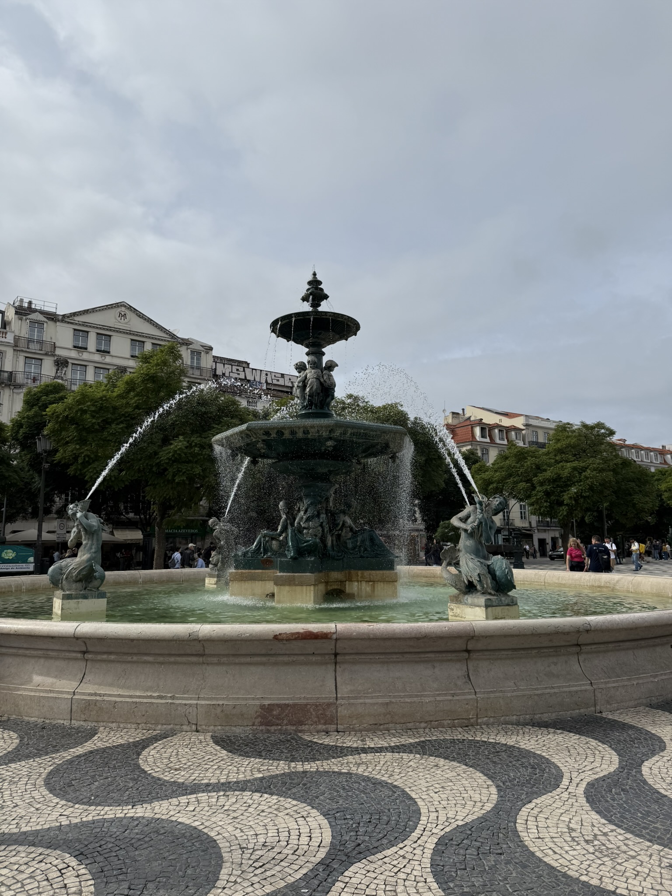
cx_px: 336
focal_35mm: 24
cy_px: 448
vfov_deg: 71.6
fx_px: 621
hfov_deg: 56.8
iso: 80
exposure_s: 1/9091
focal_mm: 6.76
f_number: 1.78
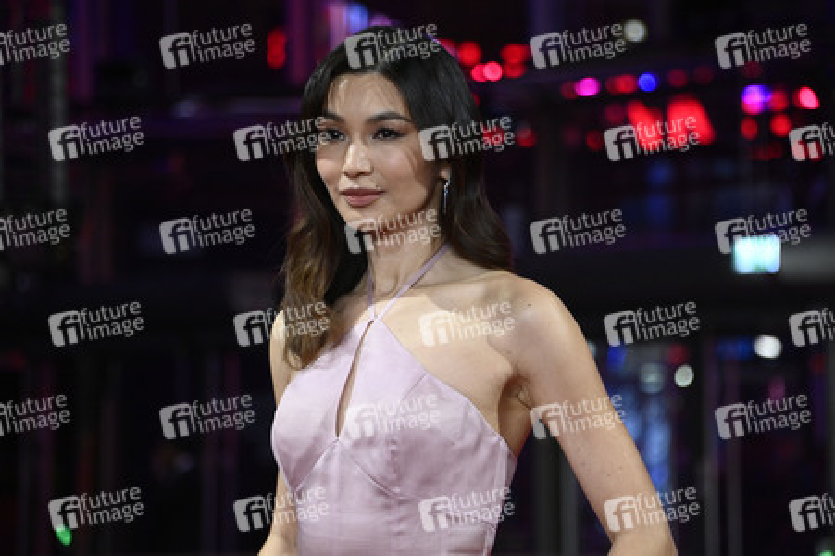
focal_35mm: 160
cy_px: 278
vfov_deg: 8.6
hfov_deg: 12.8
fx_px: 3708
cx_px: 418
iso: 4000
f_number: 5.6
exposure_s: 1/250
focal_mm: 160
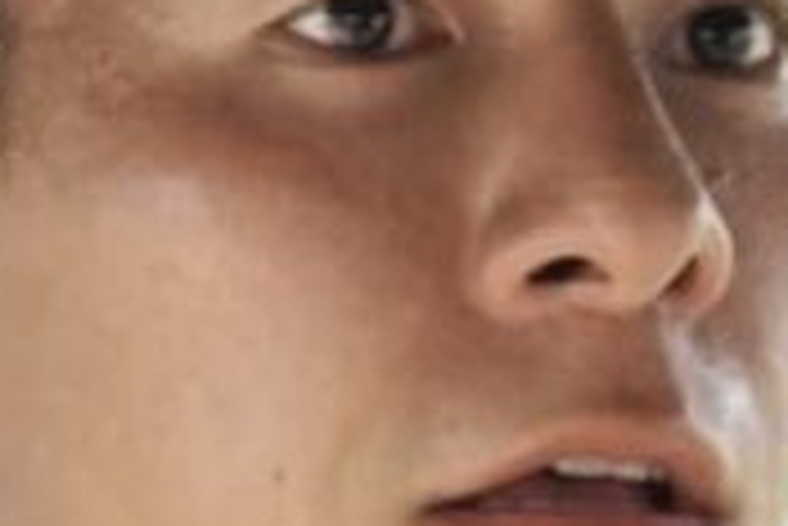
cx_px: 333
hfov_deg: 3.4
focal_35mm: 614
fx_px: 13451
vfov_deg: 2.2
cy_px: 436
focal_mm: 70
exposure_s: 1/160
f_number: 4.5
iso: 400
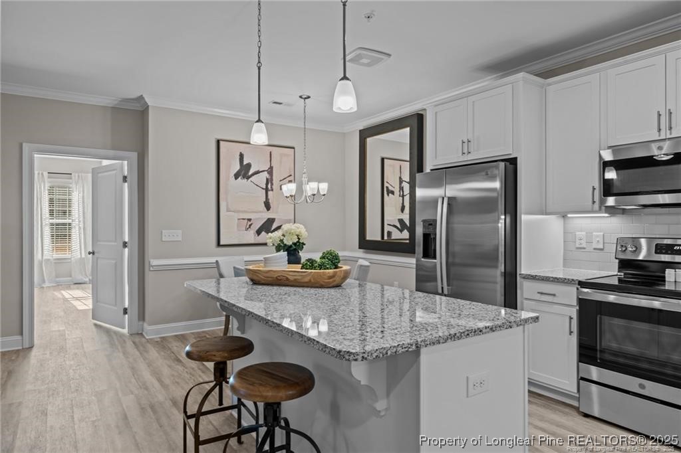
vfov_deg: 56.1
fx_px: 425
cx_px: 340
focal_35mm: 22
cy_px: 226
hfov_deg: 77.3
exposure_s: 1/3
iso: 500
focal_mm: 22.5
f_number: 8
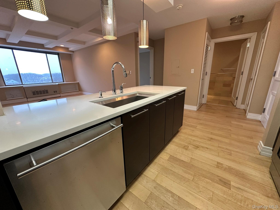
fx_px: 113
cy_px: 105
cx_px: 140
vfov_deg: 85.7
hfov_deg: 102.1
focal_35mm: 14
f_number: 2.2
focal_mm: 2.22
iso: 200
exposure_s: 1/60
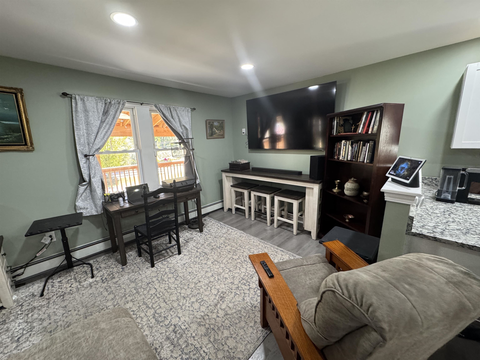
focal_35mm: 14
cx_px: 240
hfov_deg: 102.1
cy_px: 180
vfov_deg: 85.7
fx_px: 194
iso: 400
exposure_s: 1/60
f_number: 2.2
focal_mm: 2.22
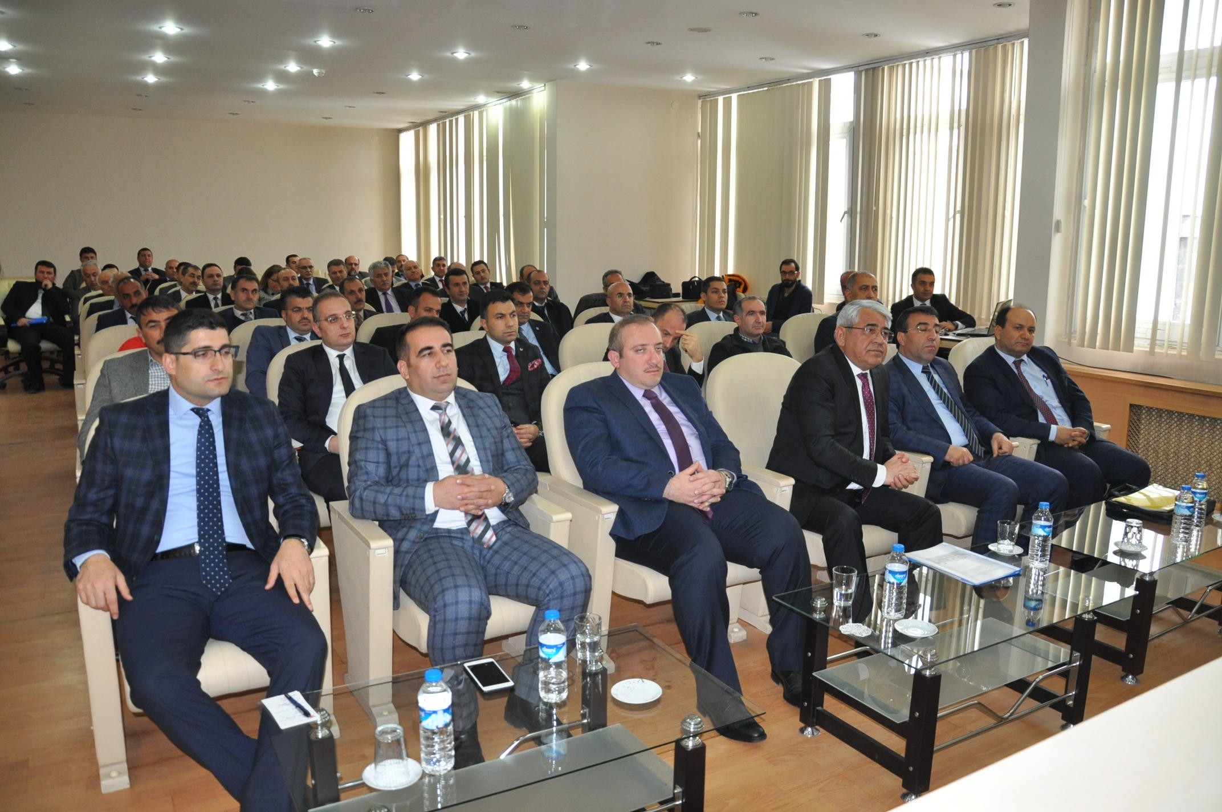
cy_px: 406
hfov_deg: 67.4
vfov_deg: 47.8
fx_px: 915
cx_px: 611
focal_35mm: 27
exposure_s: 1/80
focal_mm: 18
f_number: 3.5
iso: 800
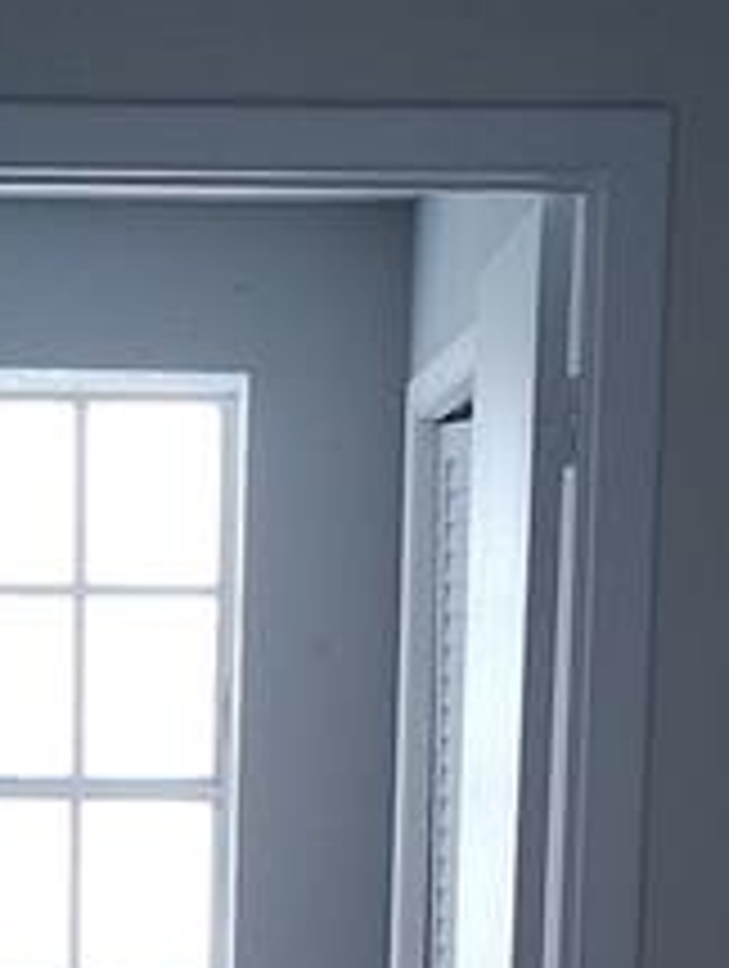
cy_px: 1387
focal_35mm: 134
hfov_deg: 11.1
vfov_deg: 13.9
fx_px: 3752
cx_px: 178
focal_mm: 5.56
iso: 249
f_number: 1.8
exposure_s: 1/120
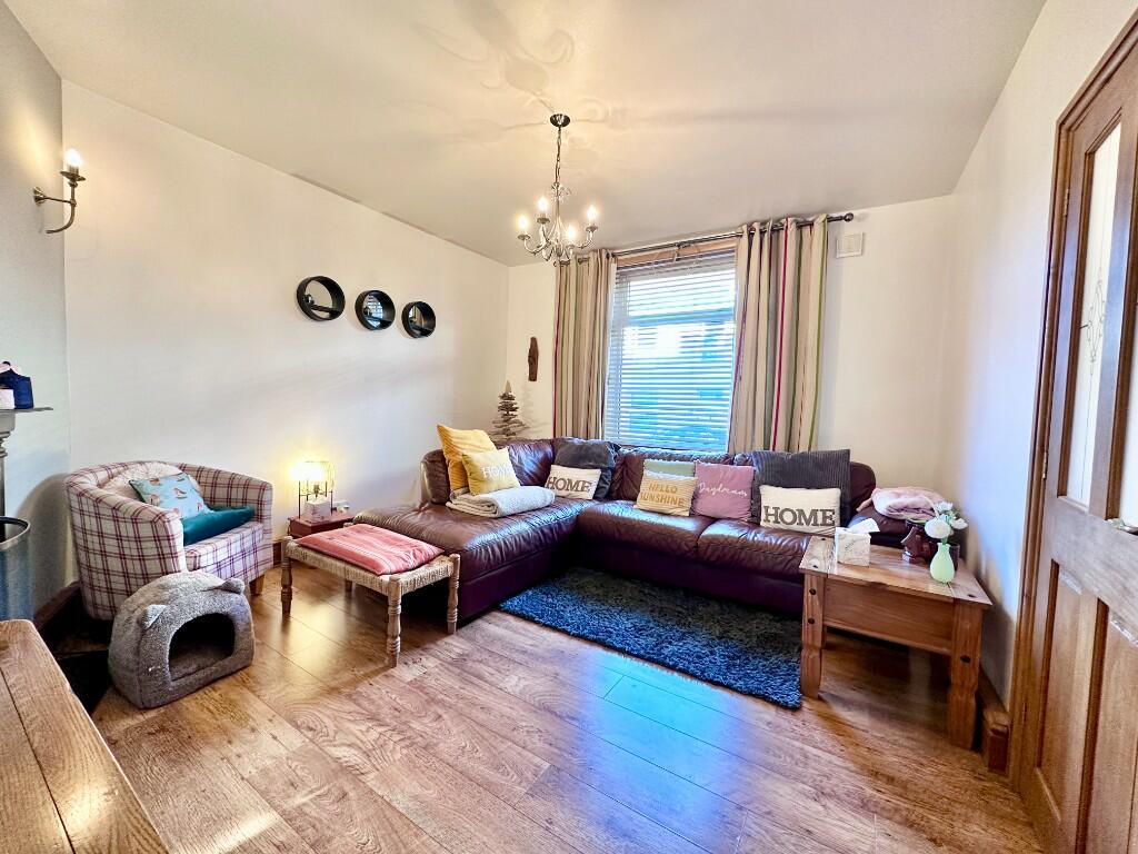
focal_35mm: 14
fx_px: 460
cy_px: 427
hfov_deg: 102.1
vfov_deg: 85.7
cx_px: 569
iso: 200
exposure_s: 1/50
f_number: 2.2
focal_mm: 2.22
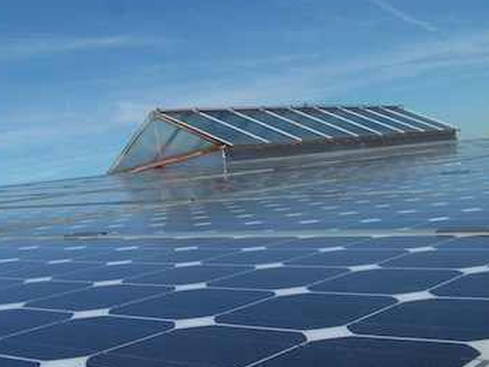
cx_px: 339
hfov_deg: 34.5
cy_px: 206
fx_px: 777
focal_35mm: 55
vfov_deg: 26.6
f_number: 5.6
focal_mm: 6.3
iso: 80
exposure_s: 1/750
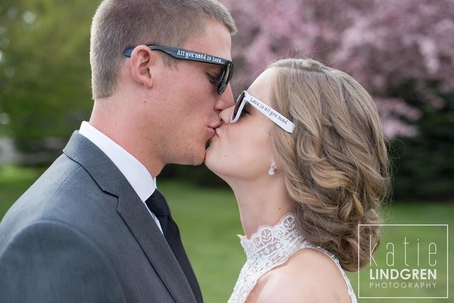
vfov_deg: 27.0
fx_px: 631
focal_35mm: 50
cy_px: 152
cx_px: 227
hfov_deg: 39.6
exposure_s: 1/4000
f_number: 3.2
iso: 1000
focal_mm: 50
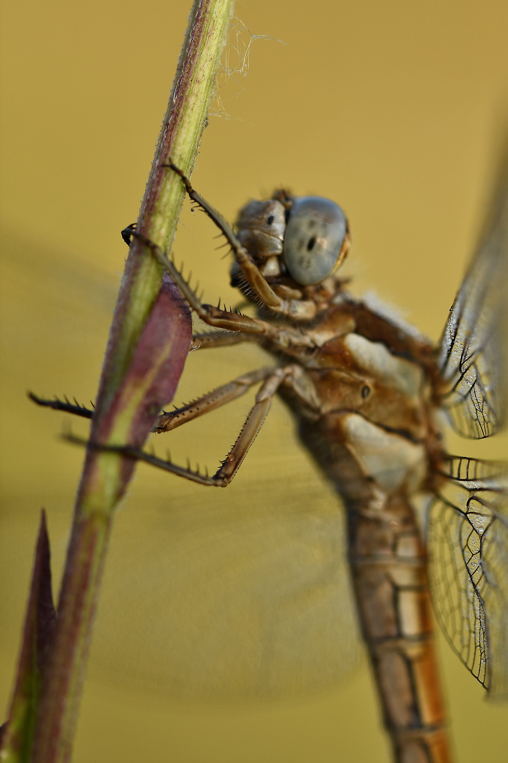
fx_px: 3335
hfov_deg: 8.7
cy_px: 382
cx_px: 254
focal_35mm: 158
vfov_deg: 13.0
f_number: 6.3
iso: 320
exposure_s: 1/250
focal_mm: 105
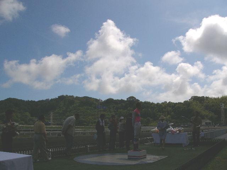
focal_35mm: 36
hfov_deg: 51.4
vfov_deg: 39.7
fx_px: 236
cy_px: 85
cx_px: 114
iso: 50
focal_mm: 6
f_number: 8
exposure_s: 1/2000
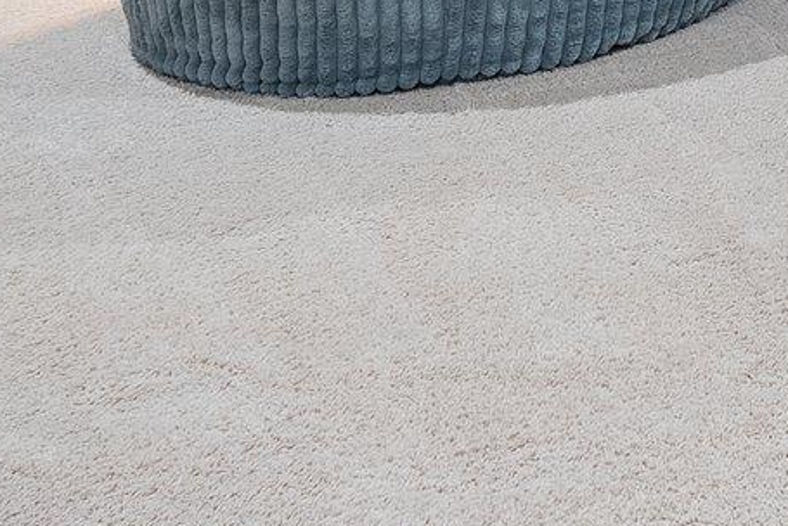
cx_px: 1117
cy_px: -485
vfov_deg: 15.6
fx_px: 1577
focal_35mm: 72
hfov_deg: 23.5
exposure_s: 1
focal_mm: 16
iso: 640
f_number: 8
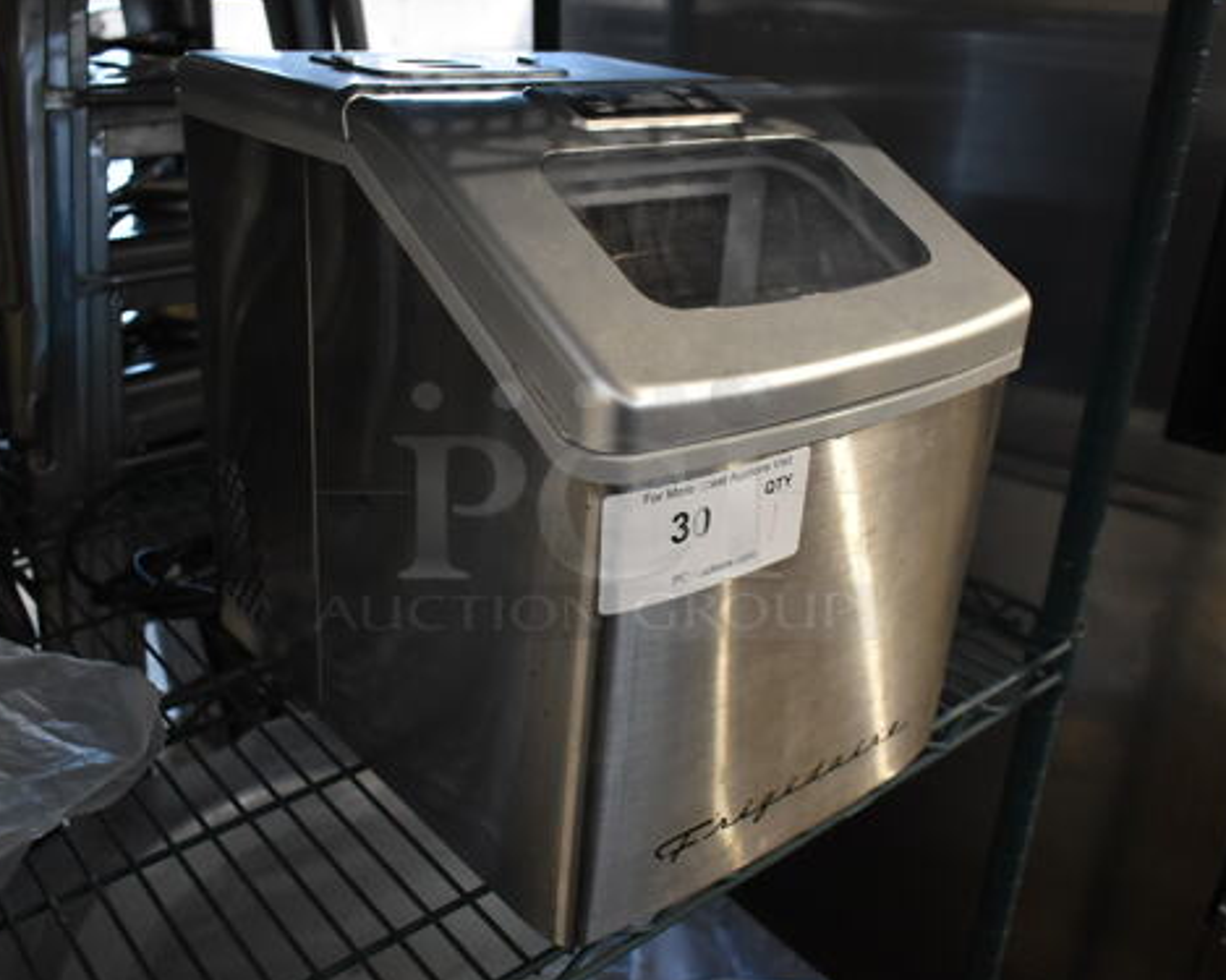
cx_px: 588
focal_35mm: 33
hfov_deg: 54.2
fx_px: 1197
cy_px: 502
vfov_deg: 44.5
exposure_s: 1/30
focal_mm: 18
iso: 1600
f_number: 3.5
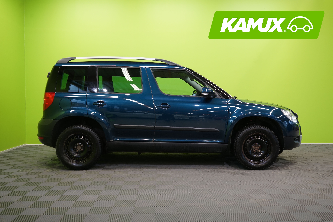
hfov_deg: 54.4
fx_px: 324
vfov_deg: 37.9
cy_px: 111
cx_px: 166
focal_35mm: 35
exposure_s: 1/30
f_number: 5.6
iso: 640
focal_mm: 35
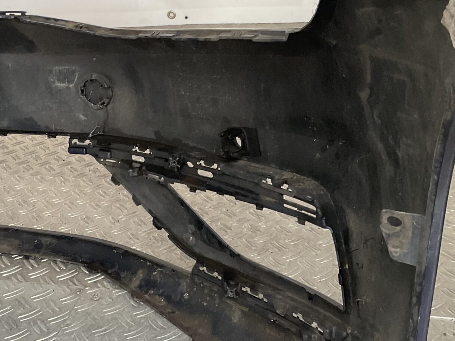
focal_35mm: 61
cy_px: 167
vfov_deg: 24.0
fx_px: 802
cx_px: 120
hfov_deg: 31.2
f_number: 1.8
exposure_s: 1/50
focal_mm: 3
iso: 50
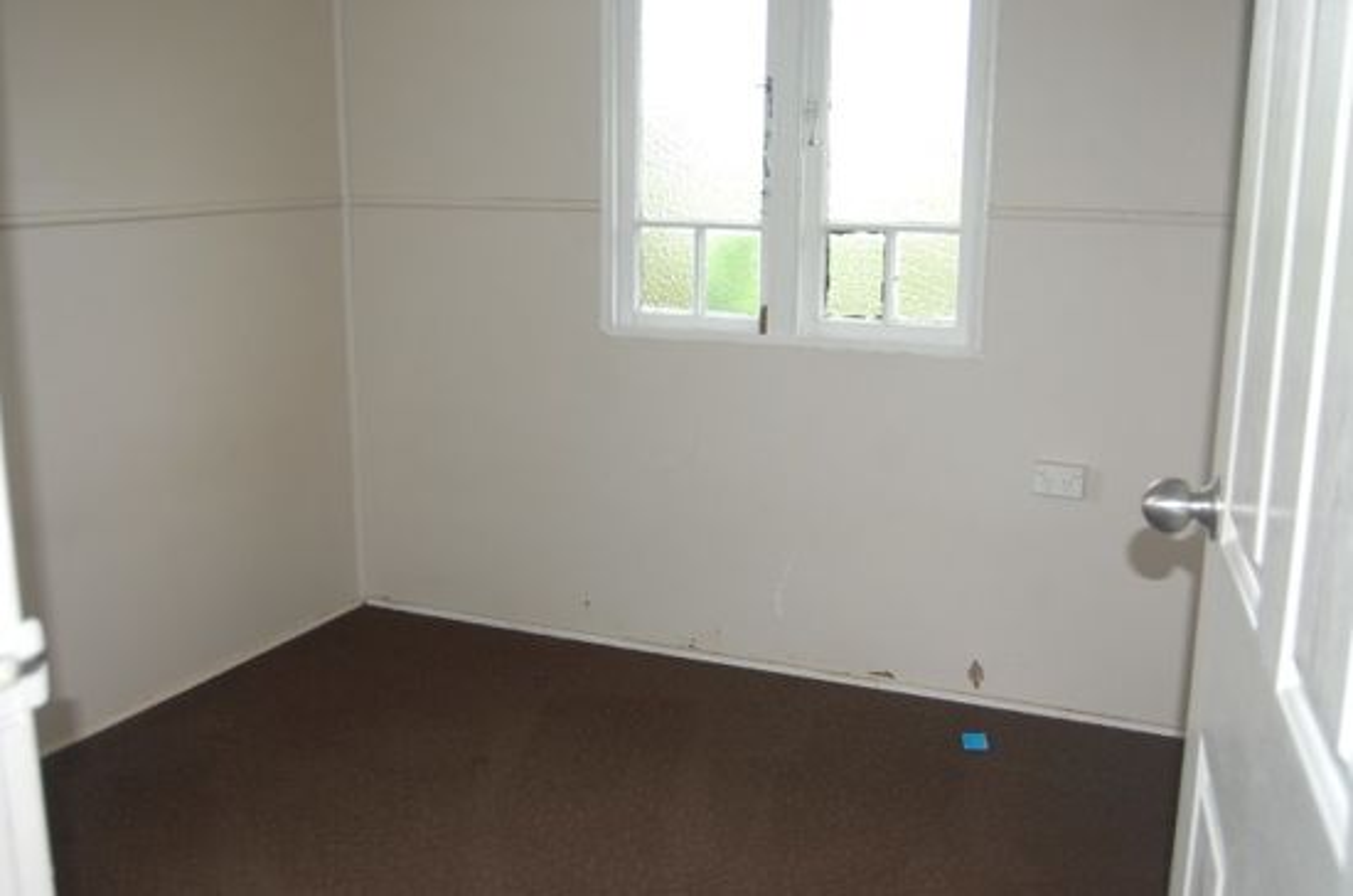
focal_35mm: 36
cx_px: 676
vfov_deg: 36.7
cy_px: 448
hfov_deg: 53.2
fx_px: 1350
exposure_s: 1/60
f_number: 4
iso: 400
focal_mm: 24
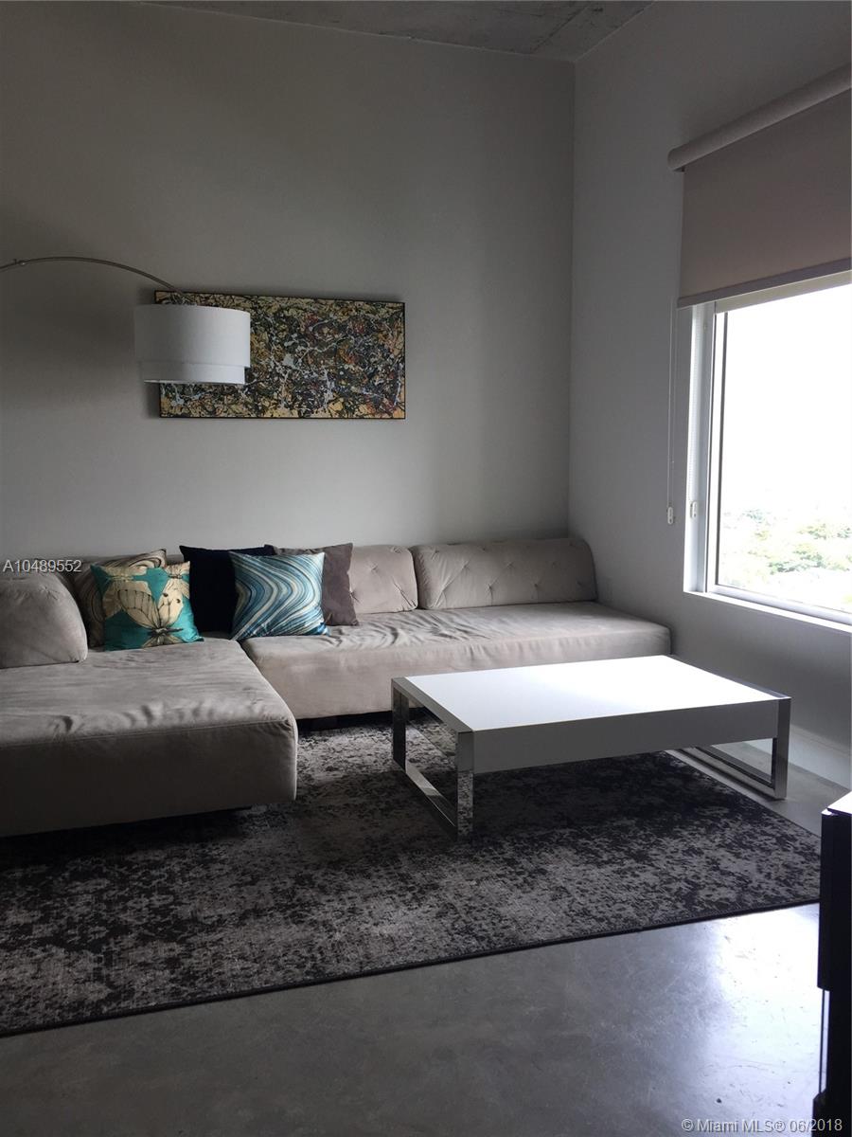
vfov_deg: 61.7
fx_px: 952
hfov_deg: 48.2
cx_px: 426
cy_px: 568
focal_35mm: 29
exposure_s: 1/60
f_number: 2.2
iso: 32
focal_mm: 4.15
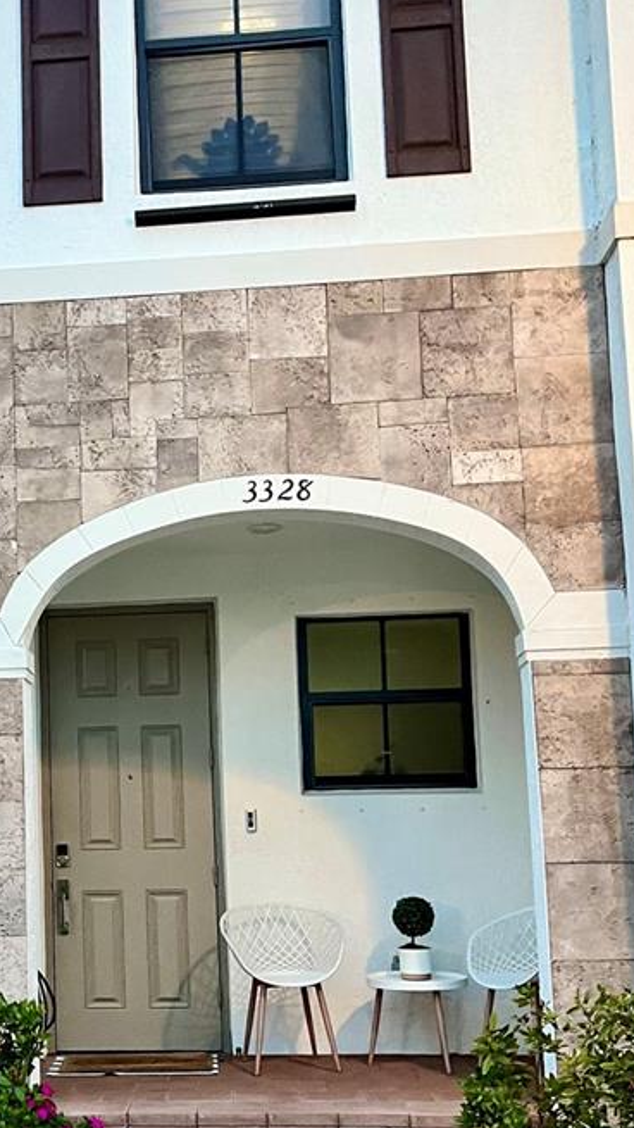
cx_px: 53
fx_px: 1554
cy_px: 662
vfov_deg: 39.7
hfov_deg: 22.5
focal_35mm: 52
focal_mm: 5.7
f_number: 1.5
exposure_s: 1/60
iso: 320
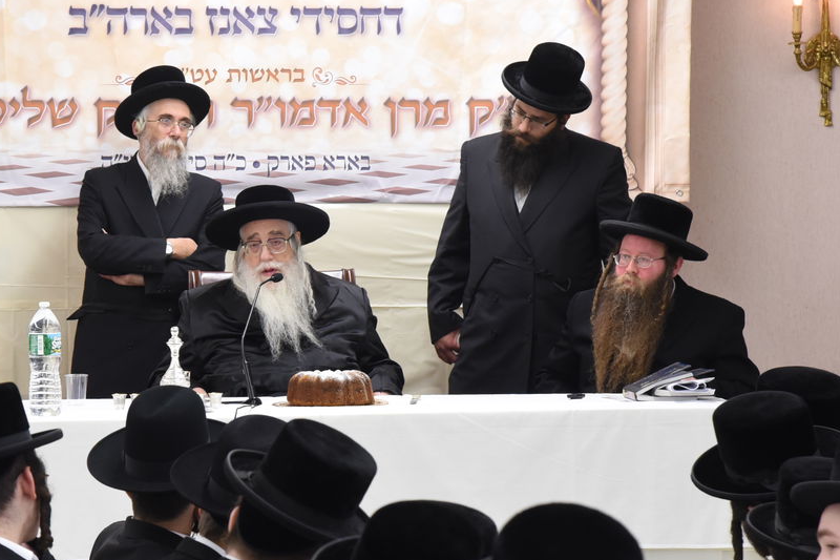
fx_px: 4082
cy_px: 251
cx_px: 250
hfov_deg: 11.7
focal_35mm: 175
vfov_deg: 7.8
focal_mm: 100
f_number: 7.1
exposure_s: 1/125
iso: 2500
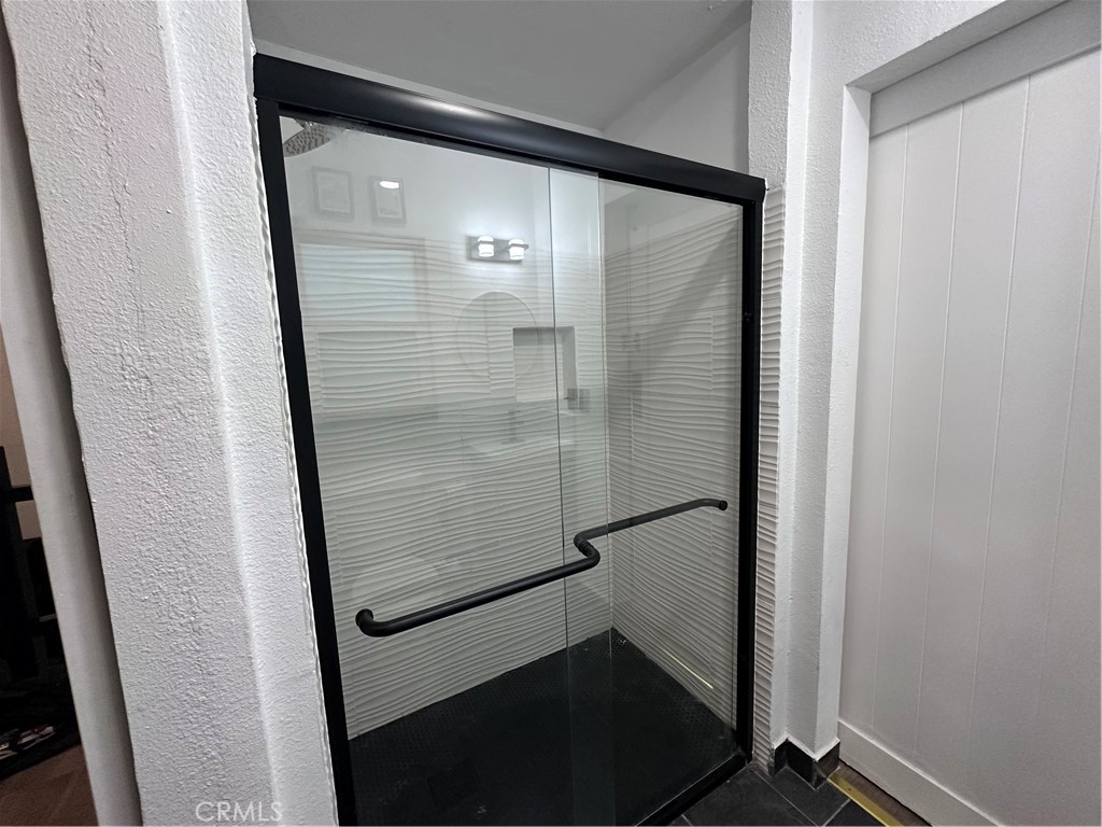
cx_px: 551
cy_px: 414
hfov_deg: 102.1
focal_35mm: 14
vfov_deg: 85.7
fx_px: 446
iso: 250
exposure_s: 1/120
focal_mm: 2.22
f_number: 2.2
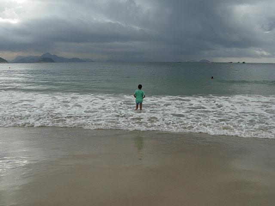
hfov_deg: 51.4
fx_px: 286
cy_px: 103
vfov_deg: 39.7
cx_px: 138
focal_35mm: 36
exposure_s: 1/215
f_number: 5.4
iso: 50
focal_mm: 7.5
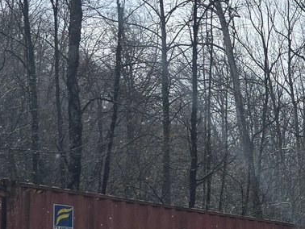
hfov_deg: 17.9
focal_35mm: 92
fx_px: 811
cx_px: 518
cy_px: 272
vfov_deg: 15.5
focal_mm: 6.3
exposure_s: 1/1036
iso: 12
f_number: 1.7
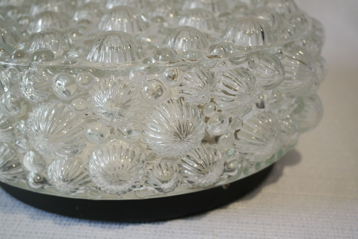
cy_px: 120
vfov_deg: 23.4
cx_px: 179
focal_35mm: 58
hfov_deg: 34.5
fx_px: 577
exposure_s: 1/30
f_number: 6.3
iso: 800
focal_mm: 38
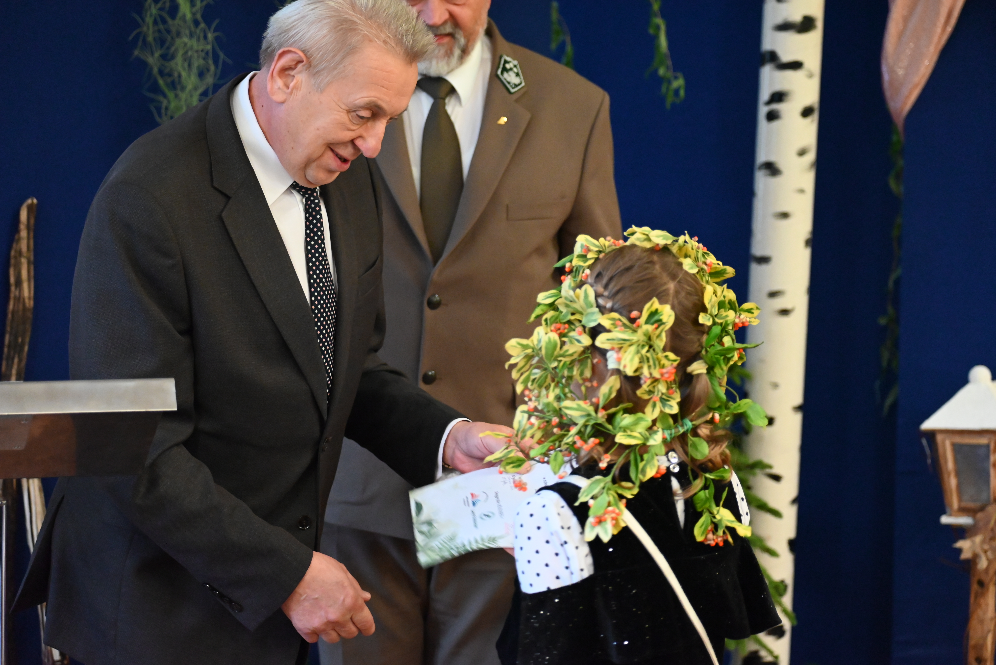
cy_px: 332
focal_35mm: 110
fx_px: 3044
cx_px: 498
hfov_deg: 18.6
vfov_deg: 12.5
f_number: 4.8
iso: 6400
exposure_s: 1/60
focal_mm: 110
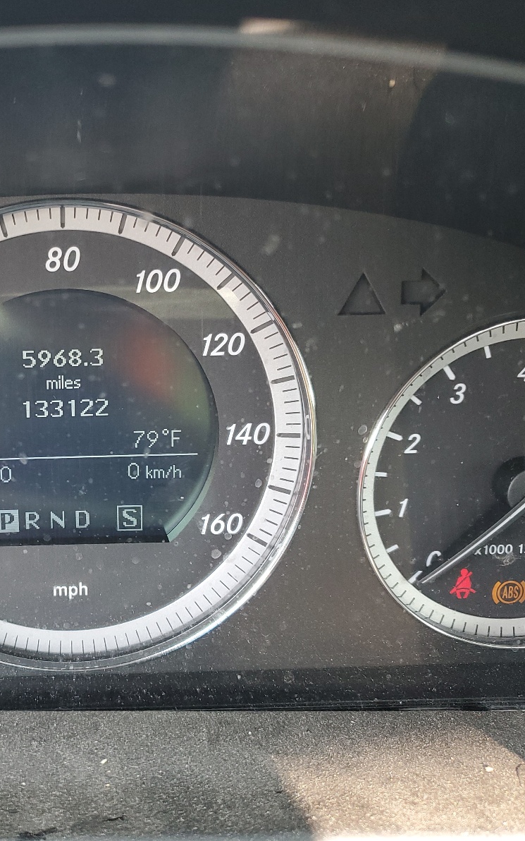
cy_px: 419
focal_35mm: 37
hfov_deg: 32.8
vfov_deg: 52.7
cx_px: 56
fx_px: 847
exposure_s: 1/120
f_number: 1.5
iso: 93
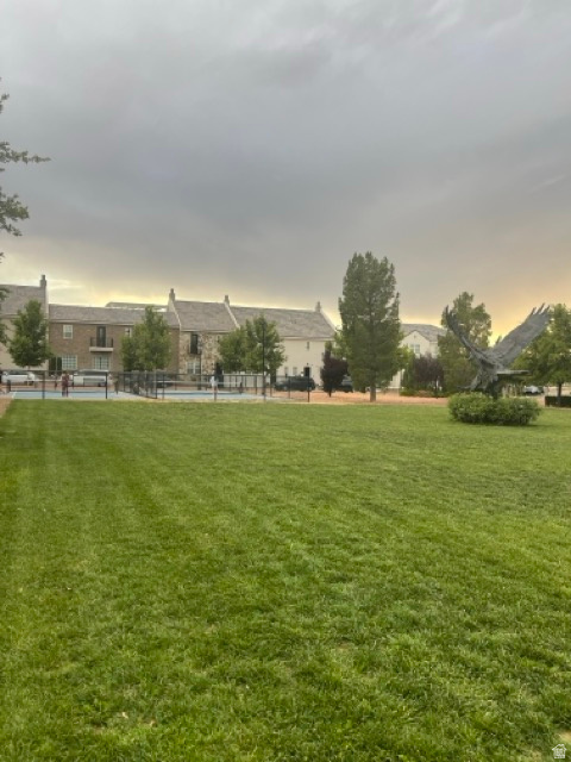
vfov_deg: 67.3
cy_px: 381
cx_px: 286
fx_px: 572
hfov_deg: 53.1
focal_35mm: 26
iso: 32
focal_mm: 5.1
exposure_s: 1/133
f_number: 1.6
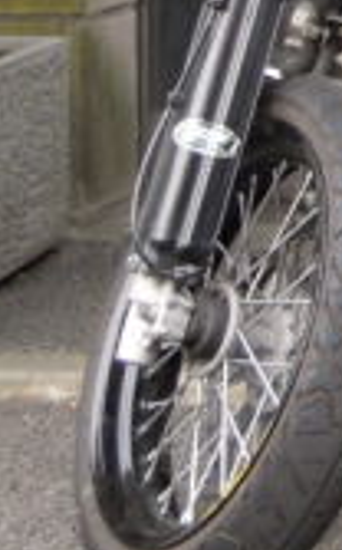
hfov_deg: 7.3
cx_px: 865
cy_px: -221
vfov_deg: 12.1
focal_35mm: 167
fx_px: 2497
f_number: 3.2
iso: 100
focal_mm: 7.3
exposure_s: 1/80
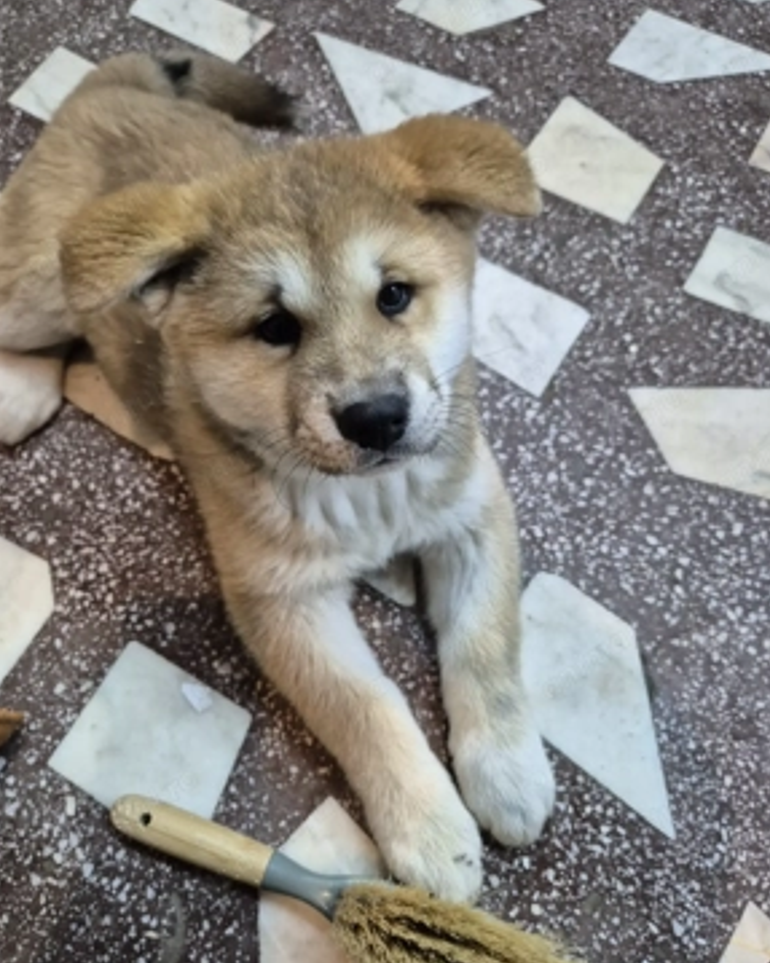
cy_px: 472
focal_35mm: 25
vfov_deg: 68.1
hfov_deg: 56.8
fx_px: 712
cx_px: 389
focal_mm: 5.4
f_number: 1.8
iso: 500
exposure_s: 1/100
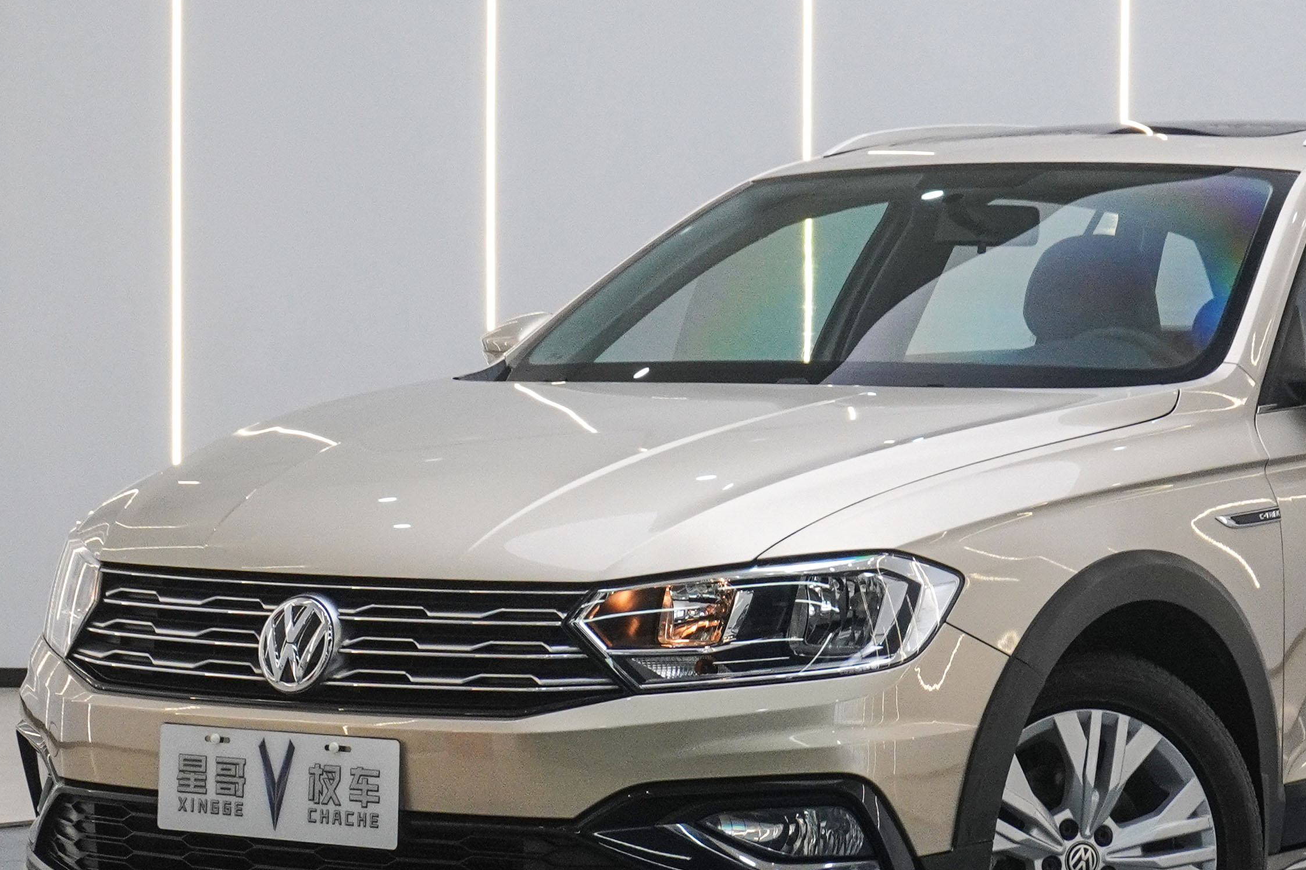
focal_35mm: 113
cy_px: 451
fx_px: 4110
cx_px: 966
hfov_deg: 18.0
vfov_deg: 12.1
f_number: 6.3
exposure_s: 1/80
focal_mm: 29
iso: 800
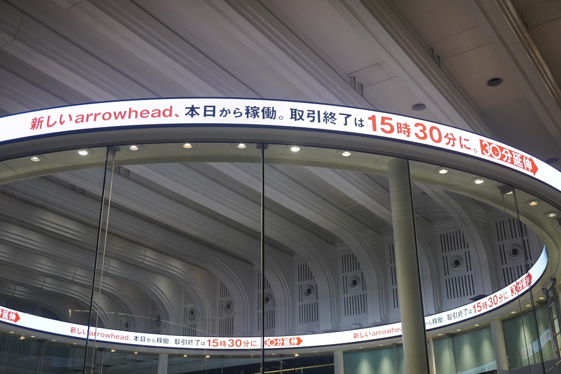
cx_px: 284
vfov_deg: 32.2
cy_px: 185
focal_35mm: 42
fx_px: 647
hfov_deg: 46.9
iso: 1000
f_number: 4.5
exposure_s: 1/160
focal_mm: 27
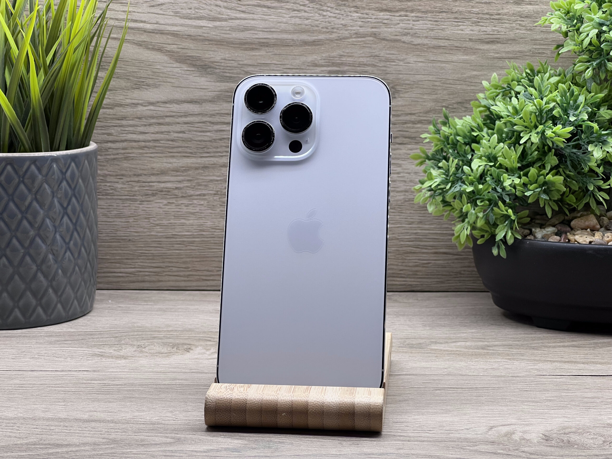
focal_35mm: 77
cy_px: 230
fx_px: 1361
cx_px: 306
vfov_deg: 19.1
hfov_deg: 25.3
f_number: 2.8
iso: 64
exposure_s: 1/100
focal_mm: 9
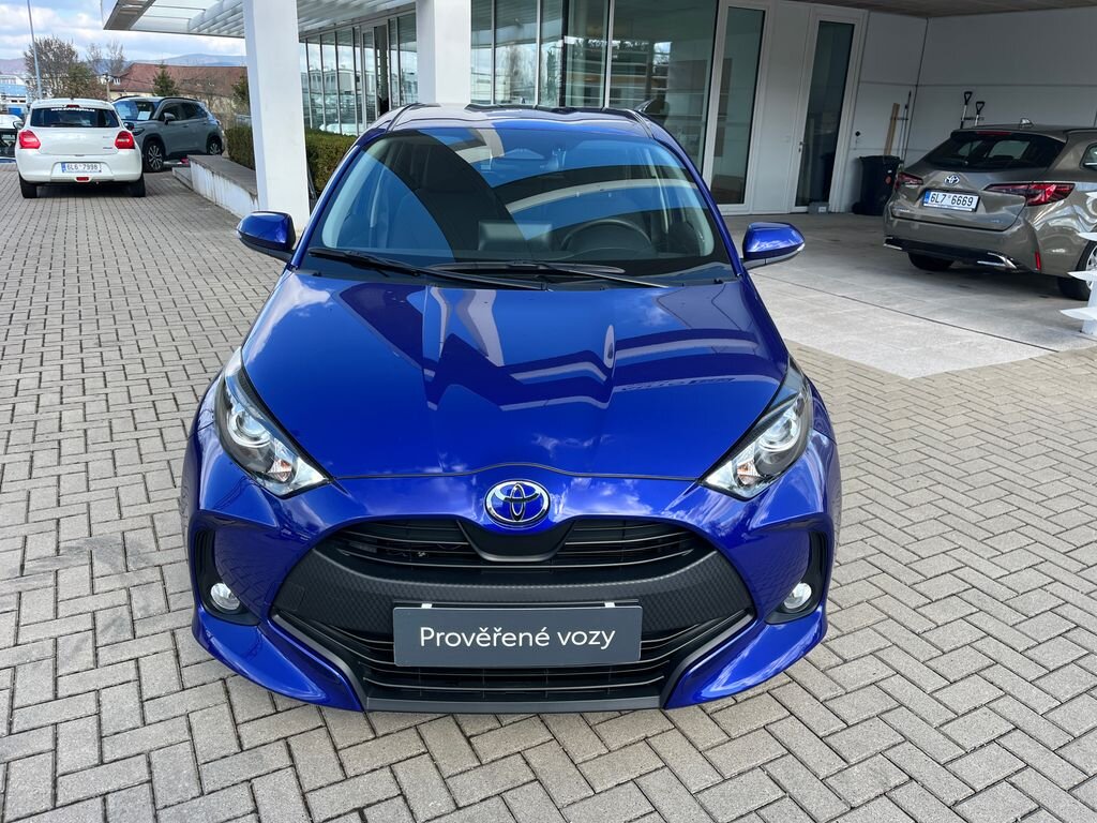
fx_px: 824
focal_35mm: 26
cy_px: 412
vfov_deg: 53.1
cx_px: 548
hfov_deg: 67.3
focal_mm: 5.1
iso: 50
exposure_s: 1/676
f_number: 1.6
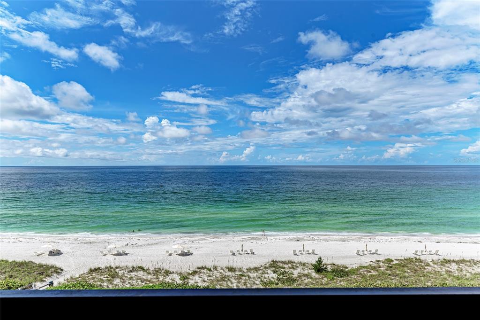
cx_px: 240
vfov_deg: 53.1
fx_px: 320
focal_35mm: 24
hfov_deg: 73.8
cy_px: 160
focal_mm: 24
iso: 100
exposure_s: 1/800
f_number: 7.1
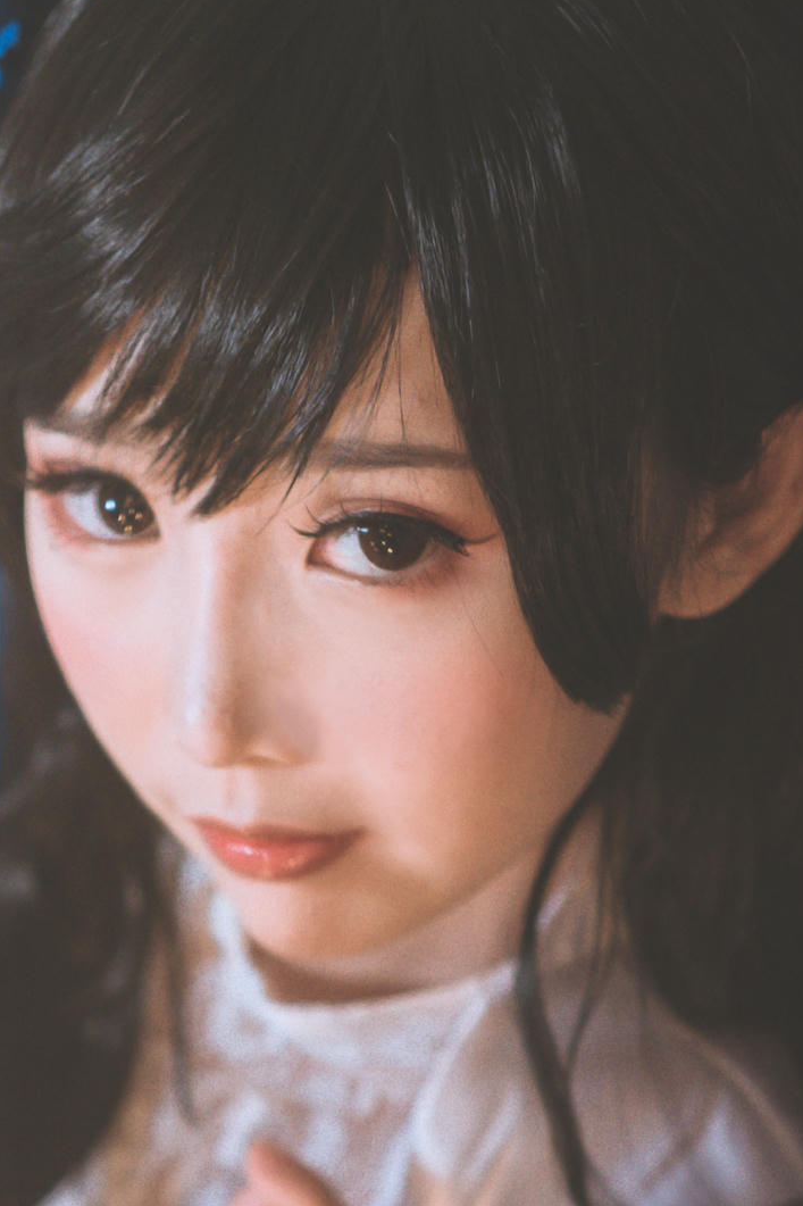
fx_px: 3313
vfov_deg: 19.8
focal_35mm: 99
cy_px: 1312
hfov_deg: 13.4
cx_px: -174
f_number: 2
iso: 400
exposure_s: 1/50
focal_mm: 35
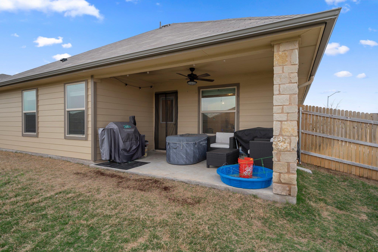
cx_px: 189
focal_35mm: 18
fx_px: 194
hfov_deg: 88.5
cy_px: 126
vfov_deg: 65.9
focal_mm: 18.5
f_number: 8
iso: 100
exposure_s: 1/6
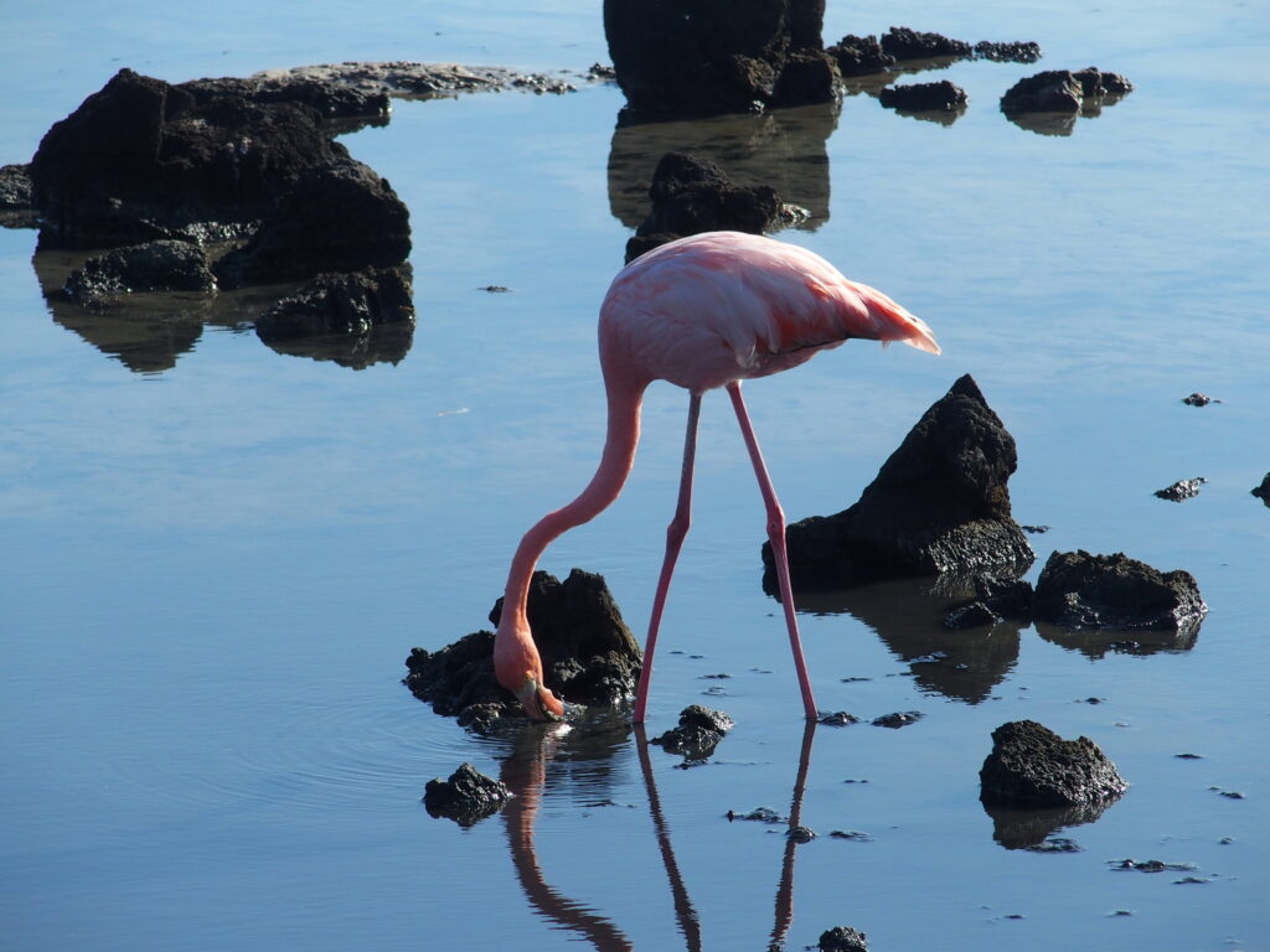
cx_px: 635
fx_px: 9906
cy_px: 476
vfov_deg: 5.5
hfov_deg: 7.3
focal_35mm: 270
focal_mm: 56.7
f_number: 5
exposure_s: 1/500
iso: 100
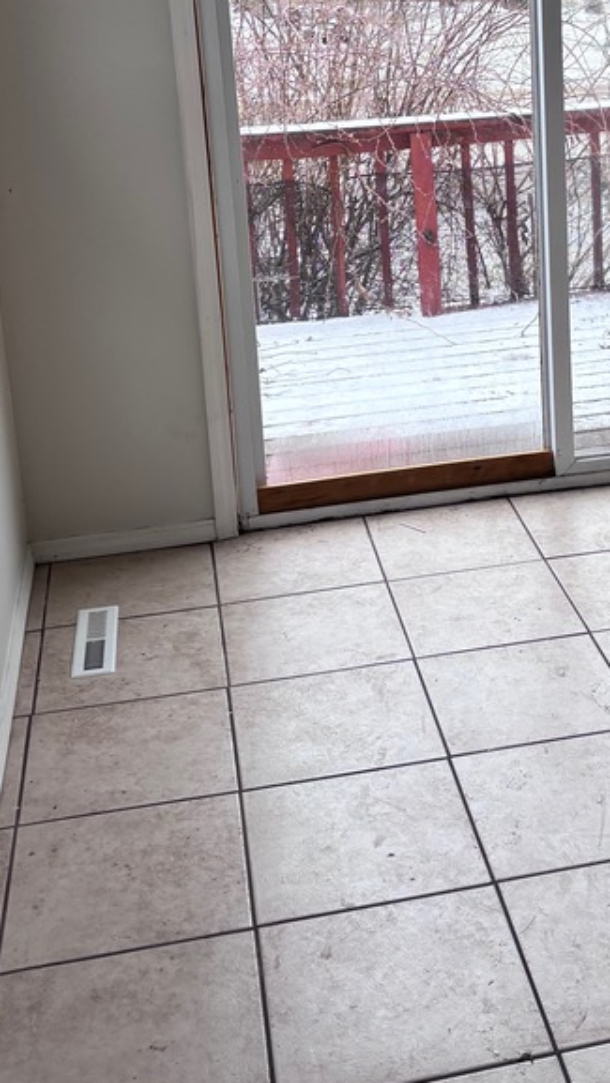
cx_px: 541
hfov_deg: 22.2
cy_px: 276
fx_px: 1522
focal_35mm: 53
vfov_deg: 38.2
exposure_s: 1/393
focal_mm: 5.96
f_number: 1.6
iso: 50
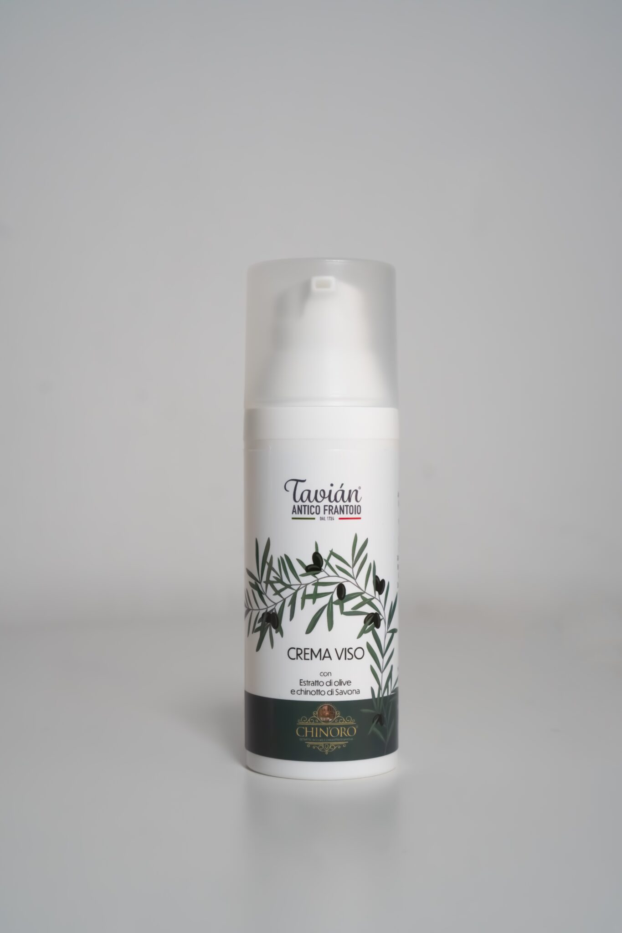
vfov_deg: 37.9
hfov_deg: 25.7
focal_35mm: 52
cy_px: 466
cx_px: 311
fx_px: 1361
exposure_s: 1/60
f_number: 8
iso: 800
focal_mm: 35
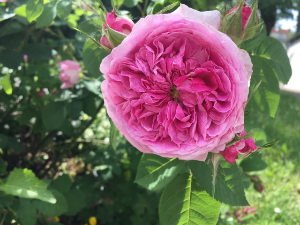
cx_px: 150
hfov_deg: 61.7
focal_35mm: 29
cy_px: 112
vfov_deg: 48.2
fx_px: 251
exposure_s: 1/599
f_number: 2.2
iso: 32
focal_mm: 4.15
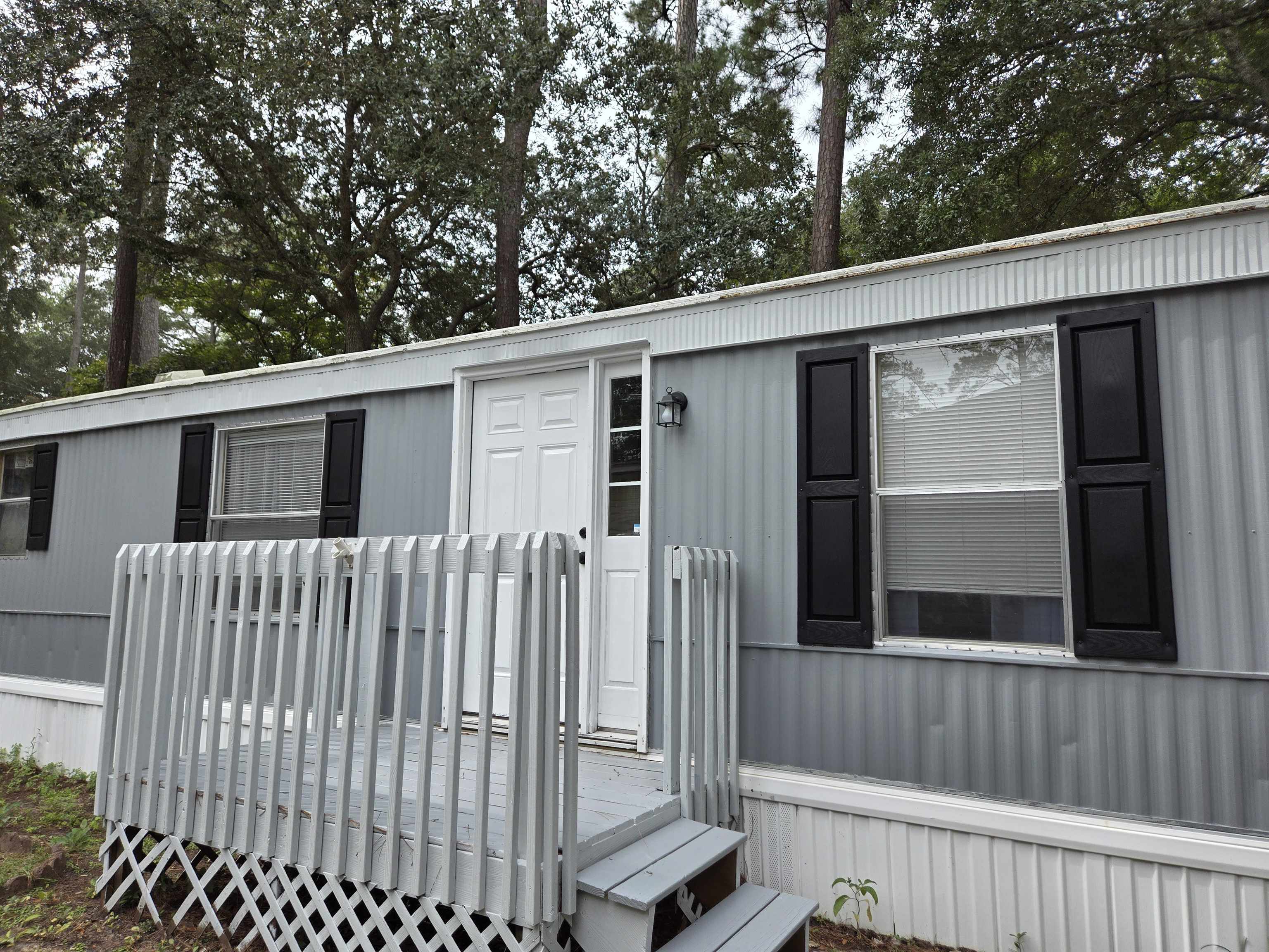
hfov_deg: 73.9
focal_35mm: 23
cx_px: 634
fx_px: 843
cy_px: 476
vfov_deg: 58.9
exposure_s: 1/612
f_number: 1.8
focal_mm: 5.4
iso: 25
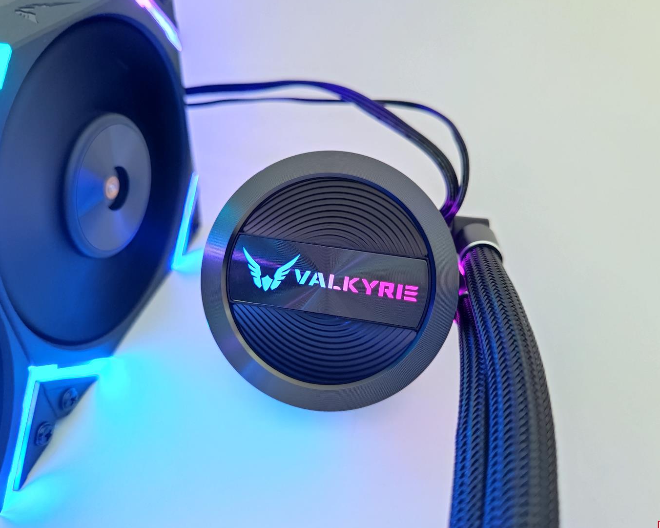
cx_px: 327
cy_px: 262
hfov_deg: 66.0
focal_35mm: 26
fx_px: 508
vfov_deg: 54.9
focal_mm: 6.78
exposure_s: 1/18
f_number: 1.85
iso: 2749
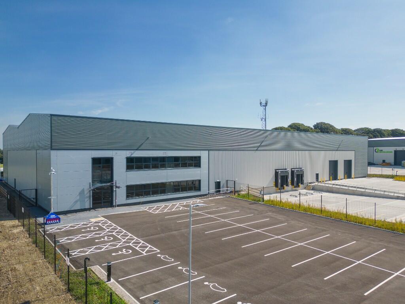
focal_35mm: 24
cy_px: 152
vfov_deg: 56.8
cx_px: 202
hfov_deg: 71.6
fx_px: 281
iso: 140
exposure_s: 1/3200
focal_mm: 6.72
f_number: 1.7
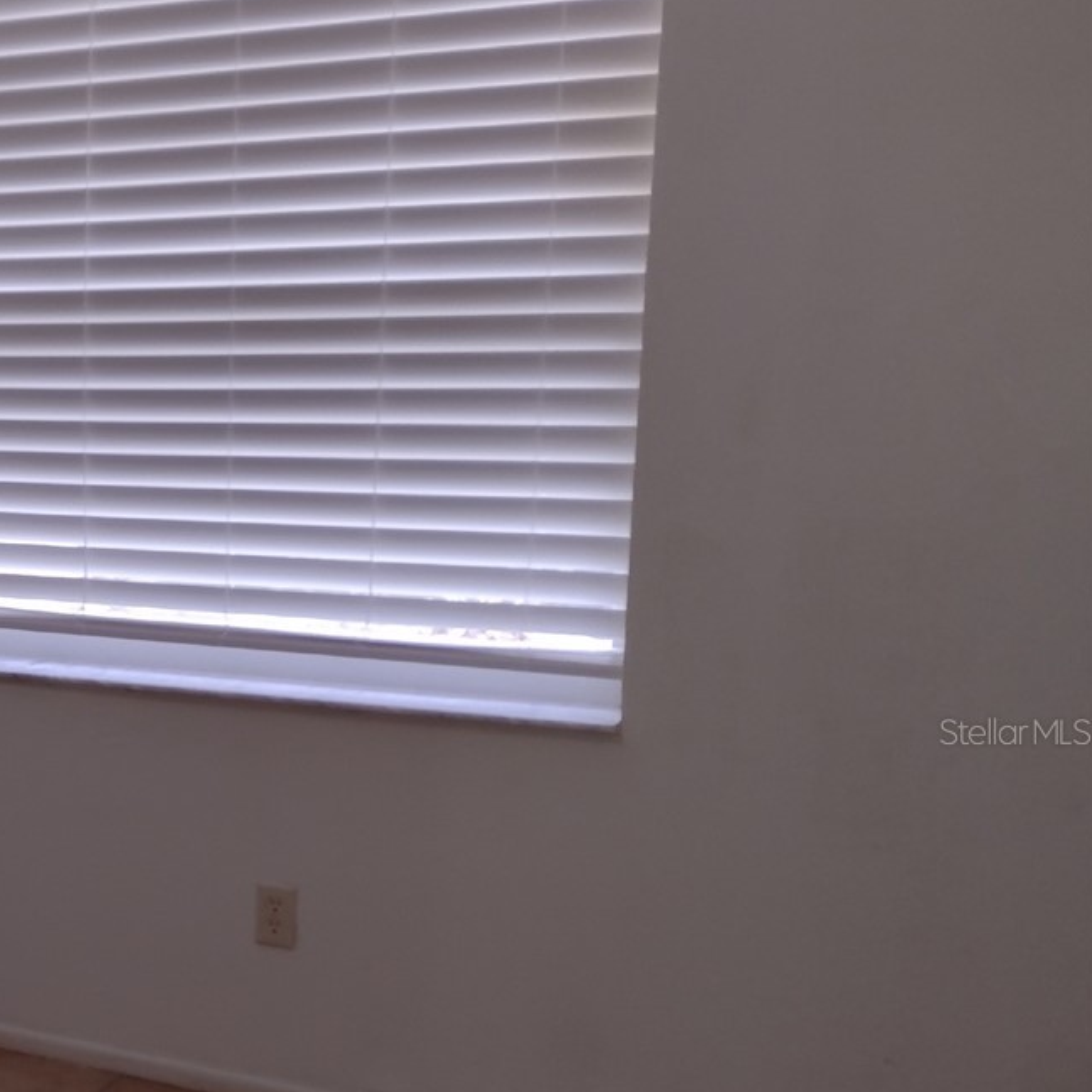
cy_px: 731
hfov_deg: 25.7
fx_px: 2106
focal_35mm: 59
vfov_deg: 28.9
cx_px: -251
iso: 142
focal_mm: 4.71
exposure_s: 1/60
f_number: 1.7
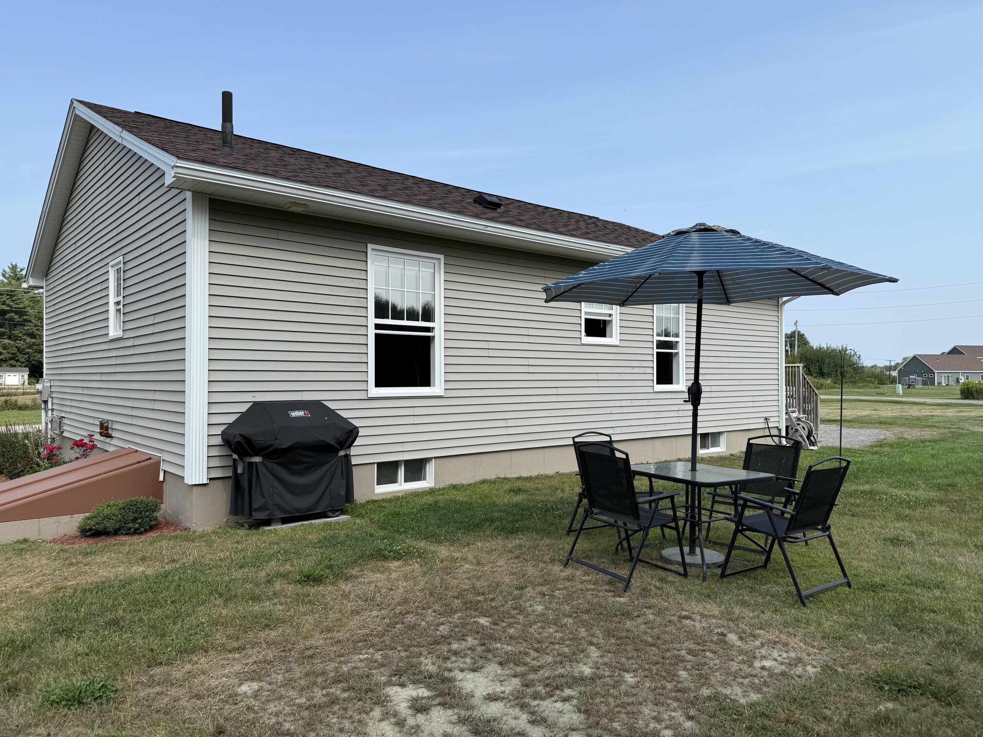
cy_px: 368
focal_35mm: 24
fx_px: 682
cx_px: 492
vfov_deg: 56.8
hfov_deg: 71.6
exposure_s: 1/3425
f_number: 1.78
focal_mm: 6.76
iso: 80
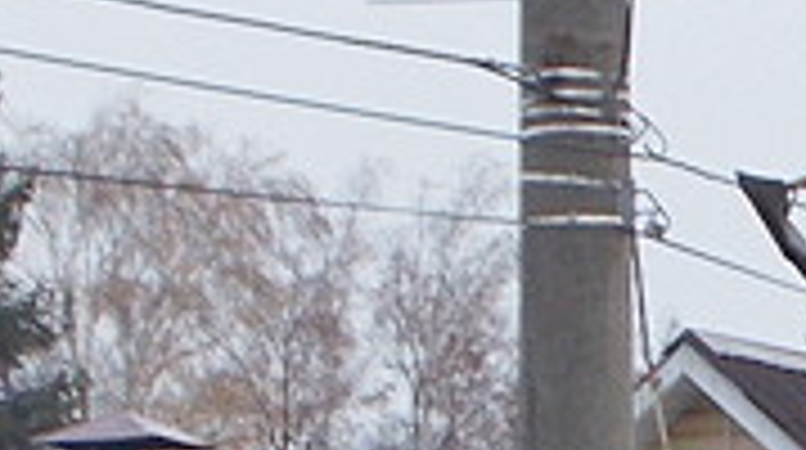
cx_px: 1405
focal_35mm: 366
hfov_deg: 5.8
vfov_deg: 3.3
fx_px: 7809
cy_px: 886
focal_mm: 9
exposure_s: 1/250
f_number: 4.5
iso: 80
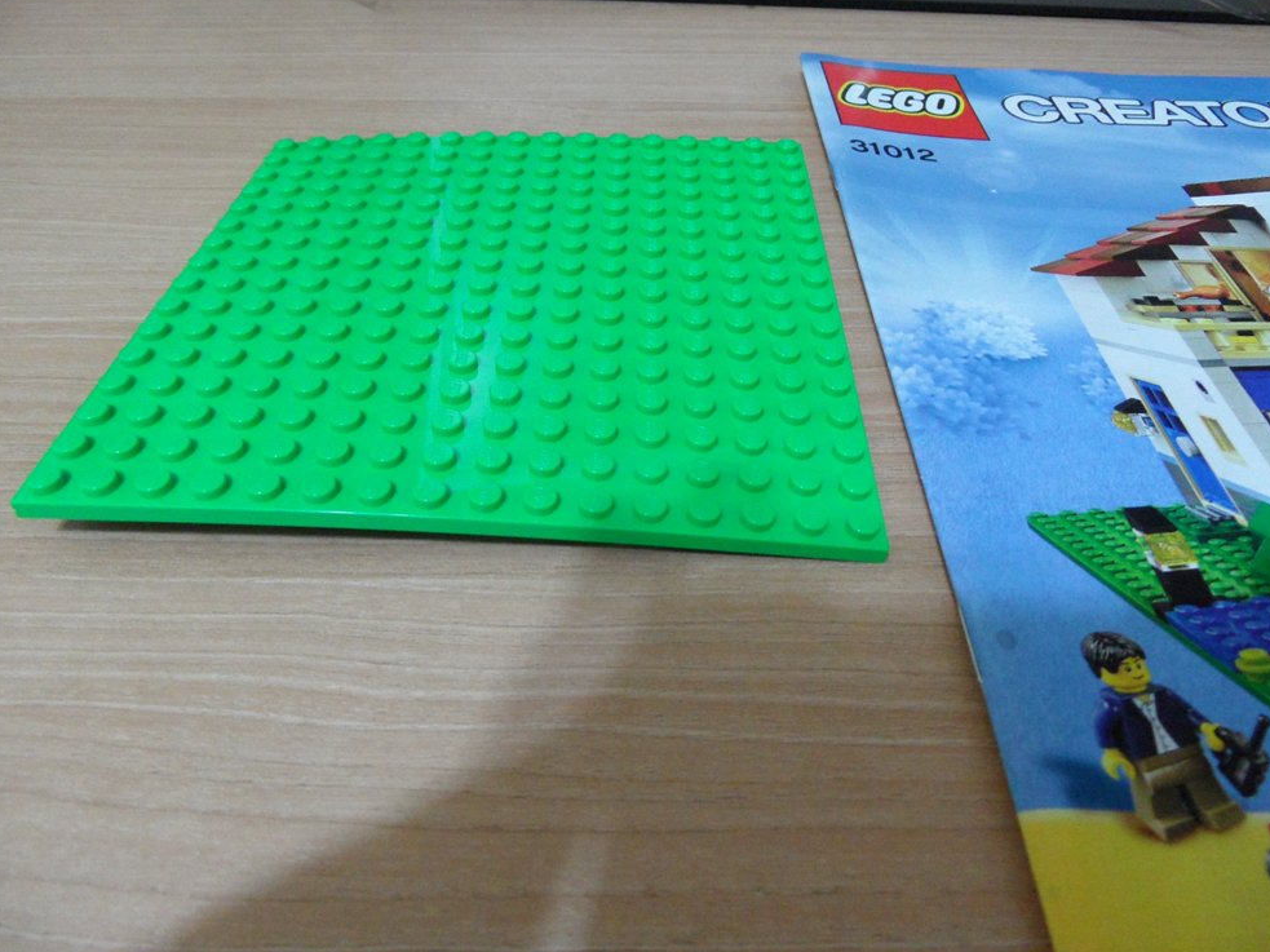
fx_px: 917
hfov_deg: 69.4
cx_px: 656
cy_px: 468
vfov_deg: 54.9
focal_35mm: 25
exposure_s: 1/15
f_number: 3.2
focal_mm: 3.9
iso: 400
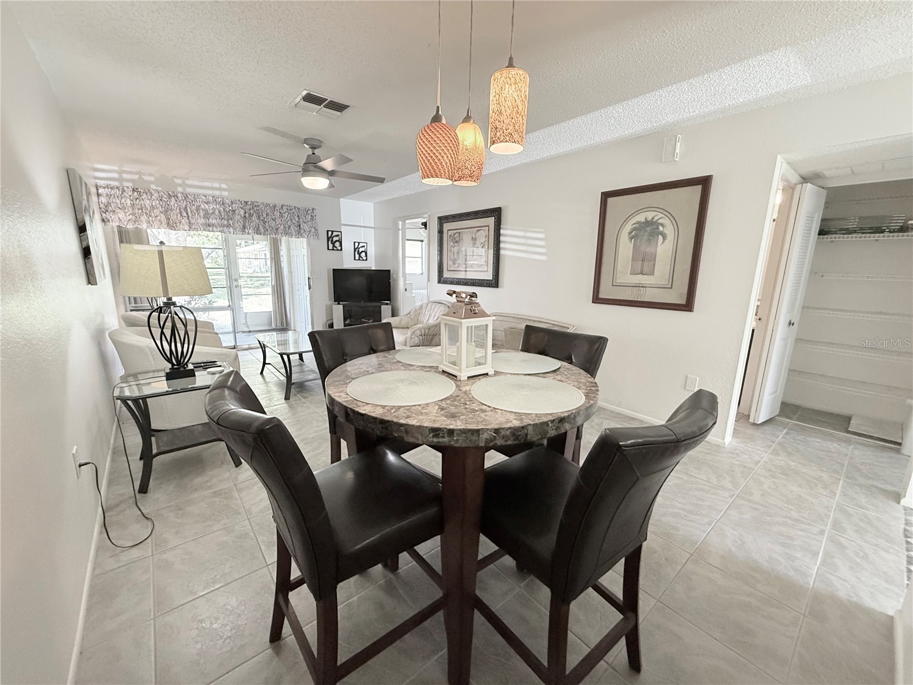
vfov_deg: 85.7
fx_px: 369
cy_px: 342
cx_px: 456
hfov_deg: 102.1
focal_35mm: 14
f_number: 2.2
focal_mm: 2.22
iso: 500
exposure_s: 1/120
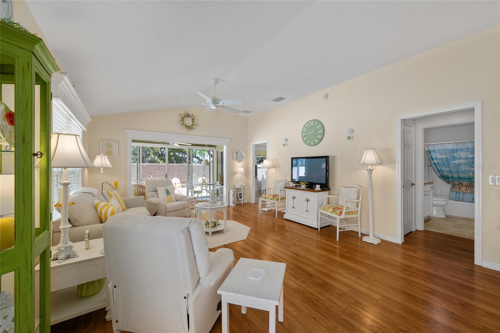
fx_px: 194
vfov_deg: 81.2
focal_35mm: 14
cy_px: 166
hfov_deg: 104.3
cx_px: 250
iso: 320
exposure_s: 1/80
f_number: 8
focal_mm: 14
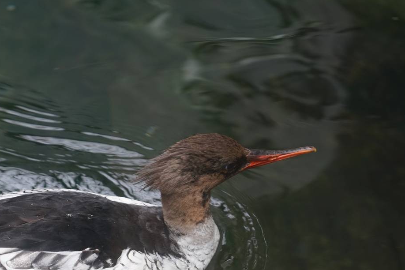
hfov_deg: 16.6
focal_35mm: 122
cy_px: 206
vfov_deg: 11.2
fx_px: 1372
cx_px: 72
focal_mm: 70
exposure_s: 1/160
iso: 200
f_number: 4
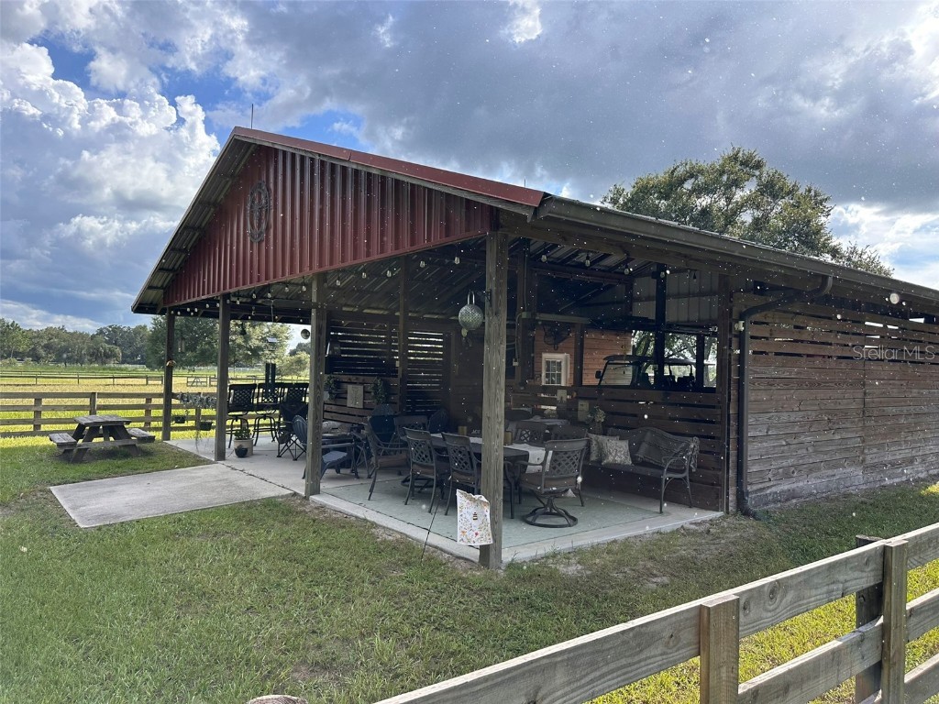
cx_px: 470
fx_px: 651
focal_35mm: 24
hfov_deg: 71.6
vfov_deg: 56.8
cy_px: 352
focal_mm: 6.86
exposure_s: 1/2252
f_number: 1.78
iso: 80
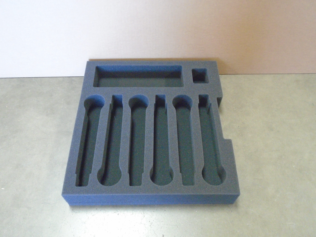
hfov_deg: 58.4
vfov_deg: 45.4
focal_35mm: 31
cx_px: 158
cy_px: 118
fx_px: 283
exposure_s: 1/30
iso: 800
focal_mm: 5.5
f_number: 3.5
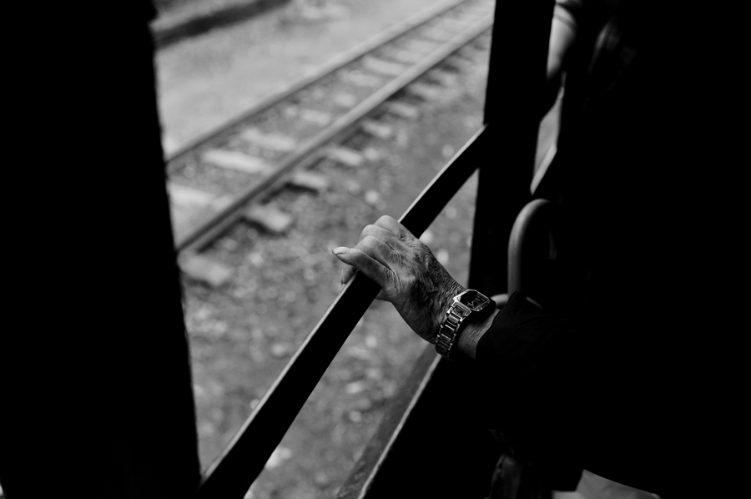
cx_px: 376
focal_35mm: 35
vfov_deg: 37.8
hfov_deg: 54.5
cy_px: 250
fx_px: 729
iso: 1000
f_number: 3.5
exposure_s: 1/250
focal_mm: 35
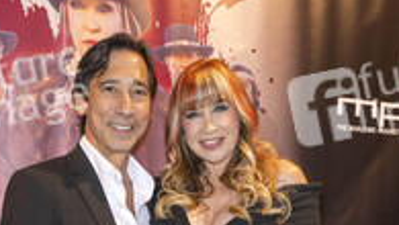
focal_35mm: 60
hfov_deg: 34.9
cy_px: 405
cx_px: 207
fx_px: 635
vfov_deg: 16.7
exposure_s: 1/200
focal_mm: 28
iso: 800
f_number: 5
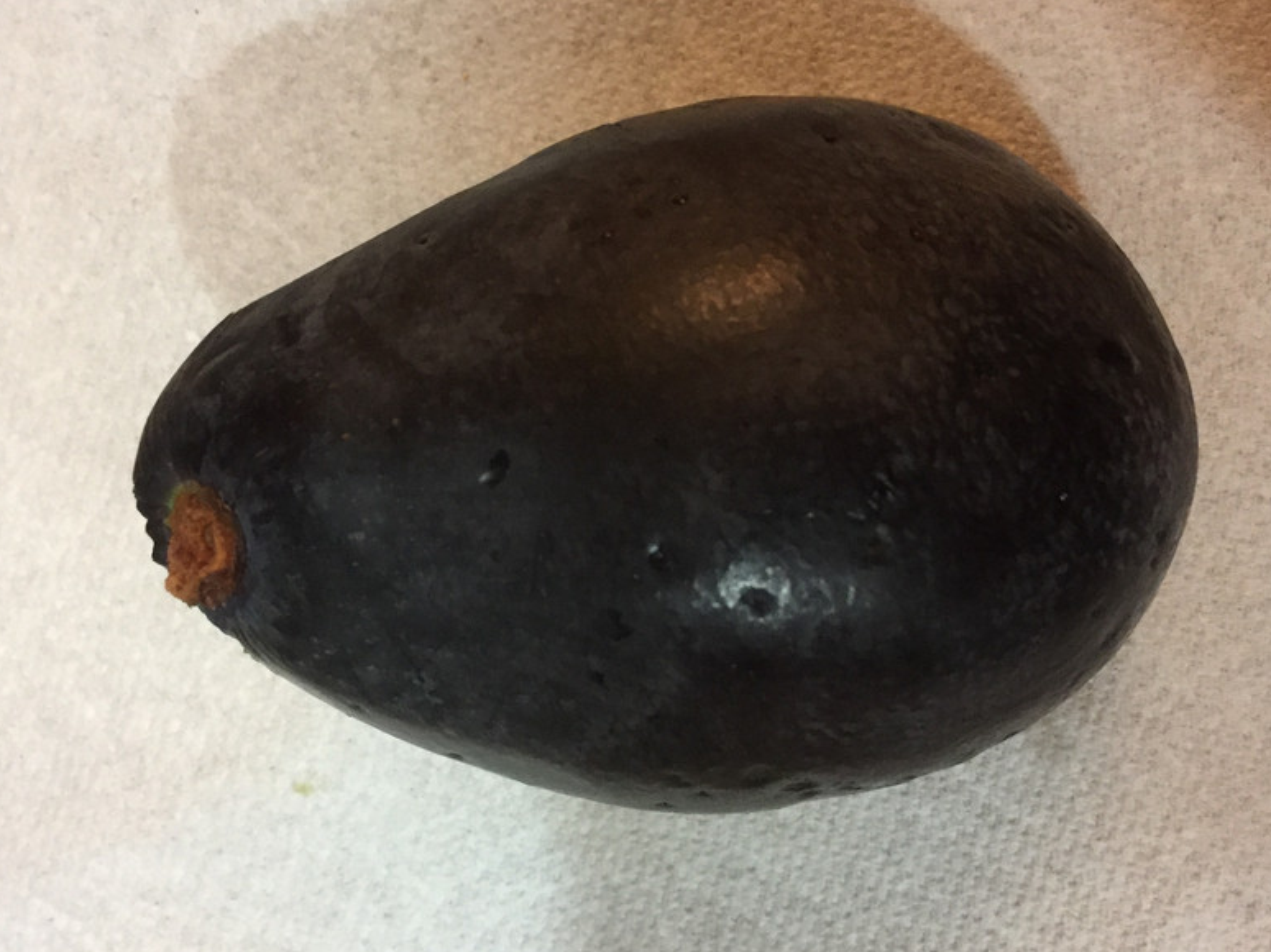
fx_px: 1468
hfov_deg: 46.8
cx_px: 656
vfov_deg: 35.9
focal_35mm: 40
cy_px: 497
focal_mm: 4.15
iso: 250
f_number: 2.2
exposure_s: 1/30
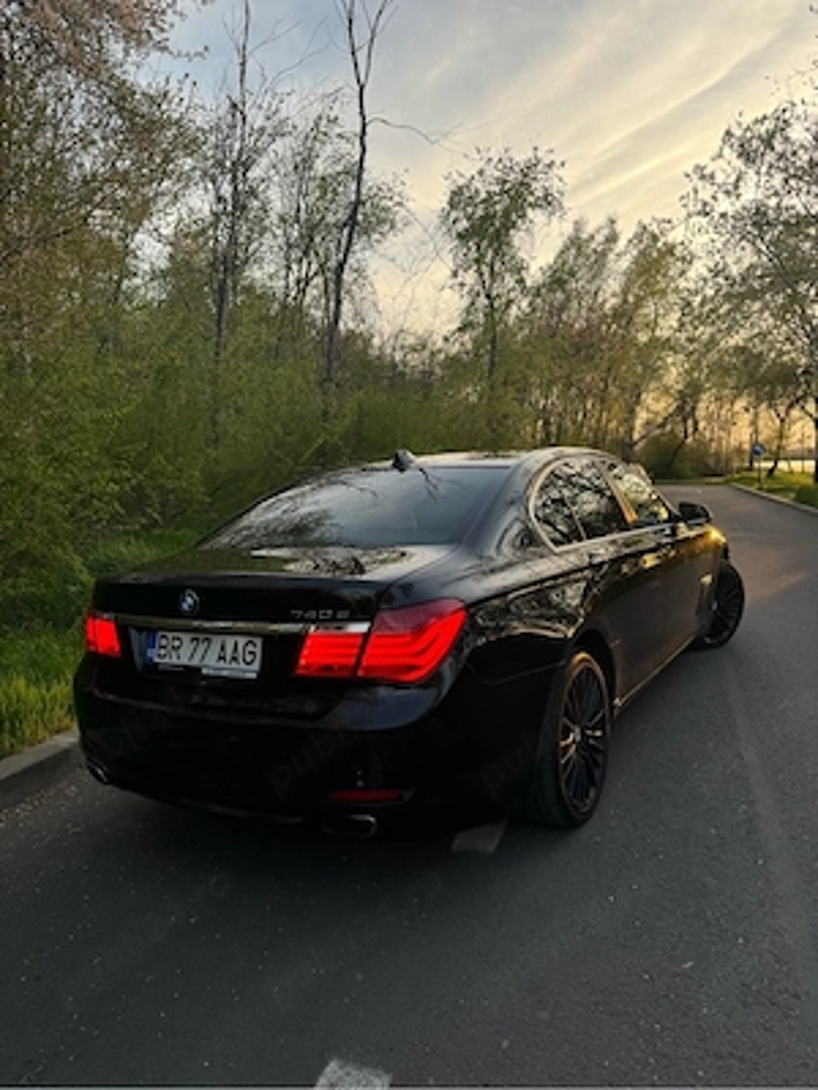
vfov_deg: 71.6
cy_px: 545
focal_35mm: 24
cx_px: 409
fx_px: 756
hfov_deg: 56.8
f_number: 1.78
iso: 80
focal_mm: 6.76
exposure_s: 1/172
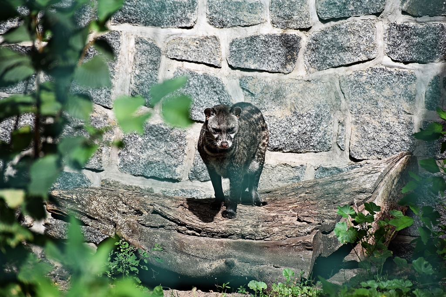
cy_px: 148
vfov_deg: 6.5
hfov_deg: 9.8
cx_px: 223
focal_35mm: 210
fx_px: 2602
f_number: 5.6
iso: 220
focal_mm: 140
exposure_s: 1/500
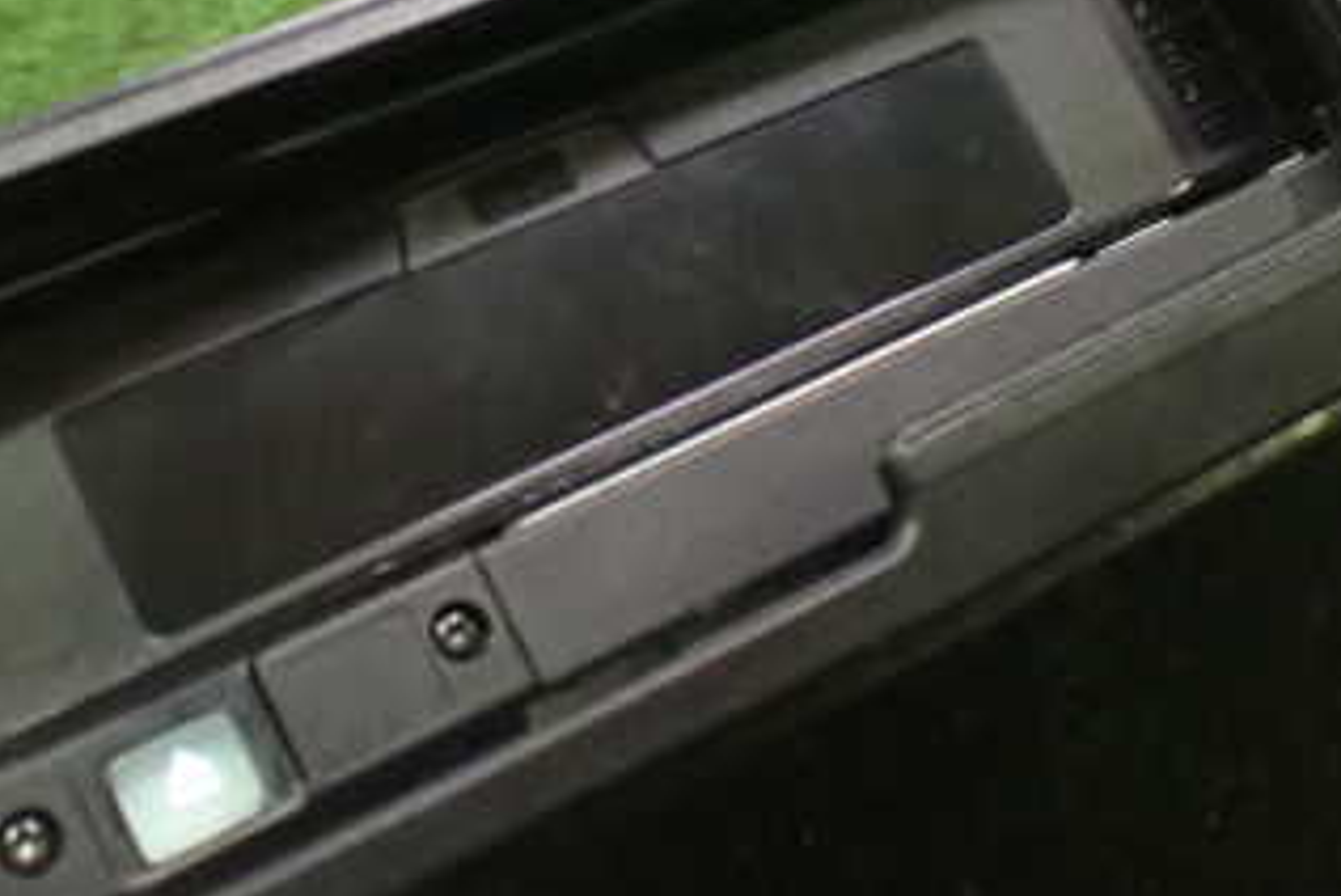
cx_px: 440
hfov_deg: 33.6
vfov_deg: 22.8
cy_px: 207
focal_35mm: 59
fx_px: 2200
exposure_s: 1/30
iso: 1250
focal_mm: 5.4
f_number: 2.3
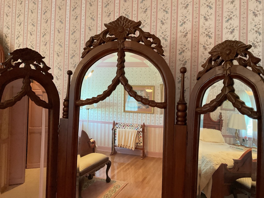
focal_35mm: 29
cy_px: 99
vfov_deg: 48.2
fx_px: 221
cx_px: 132
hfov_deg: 61.7
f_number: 1.8
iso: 250
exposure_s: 1/60
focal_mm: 3
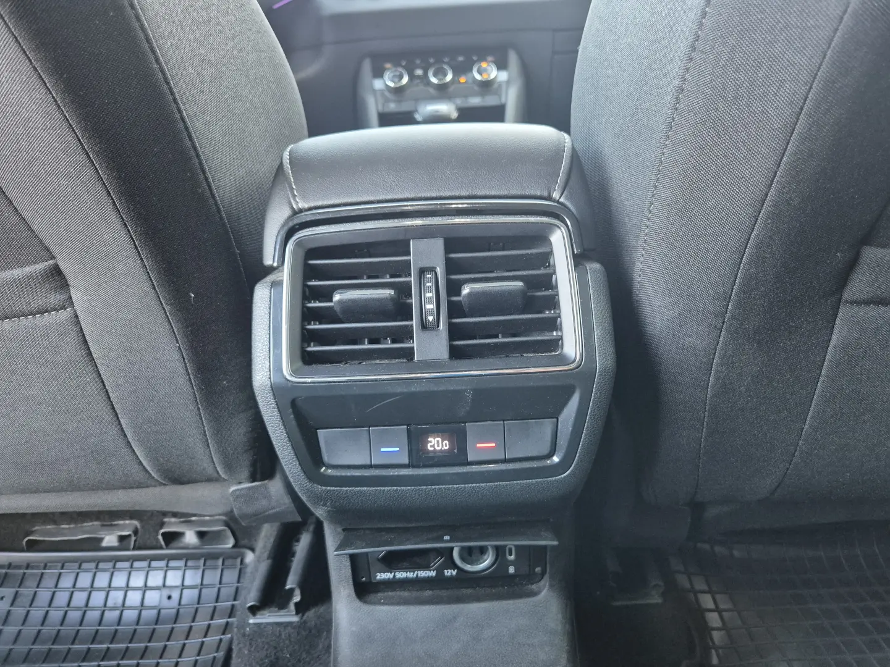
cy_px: 334
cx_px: 445
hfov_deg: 73.9
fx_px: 591
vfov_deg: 58.9
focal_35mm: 23
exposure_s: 1/100
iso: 1000
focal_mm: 5.4
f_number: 1.8
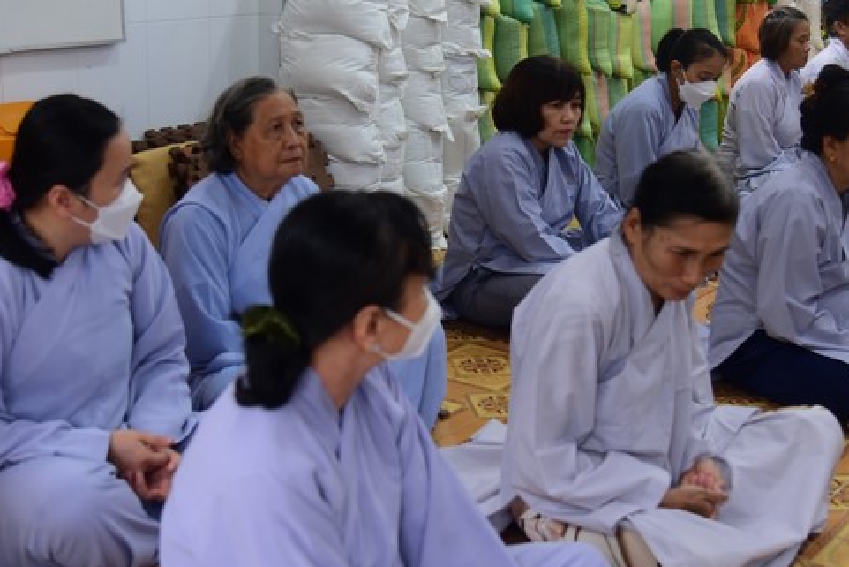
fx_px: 1274
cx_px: 427
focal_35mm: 54
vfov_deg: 25.1
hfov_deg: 36.9
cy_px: 242
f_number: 4
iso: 500
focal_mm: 40
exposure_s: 1/60
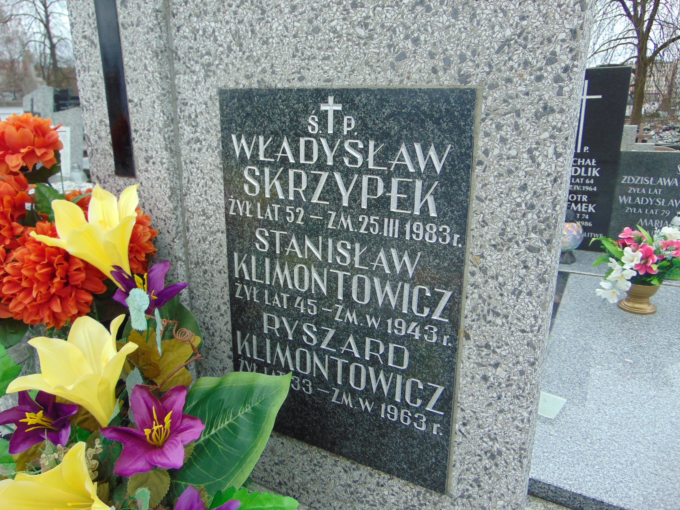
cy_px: 255
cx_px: 340
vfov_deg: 54.9
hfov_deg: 69.4
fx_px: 491
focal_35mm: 25
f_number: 3
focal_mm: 4.5
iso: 80
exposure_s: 1/160
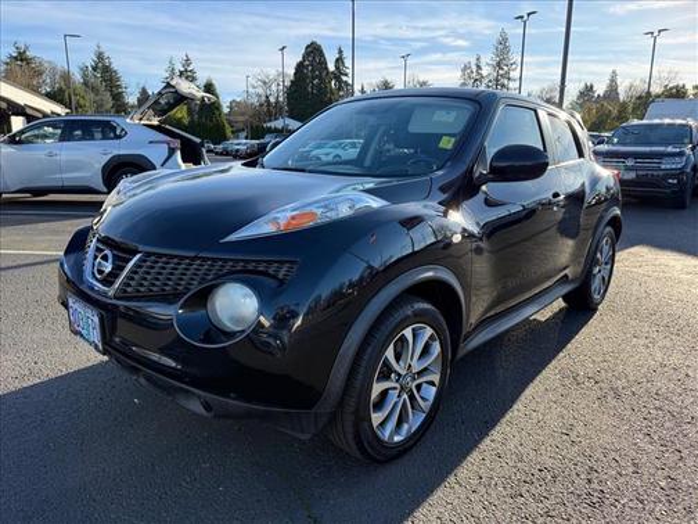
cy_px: 262
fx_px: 484
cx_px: 349
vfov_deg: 56.8
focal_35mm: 24
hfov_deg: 71.6
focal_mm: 6.76
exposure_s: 1/1437
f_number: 1.78
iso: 100
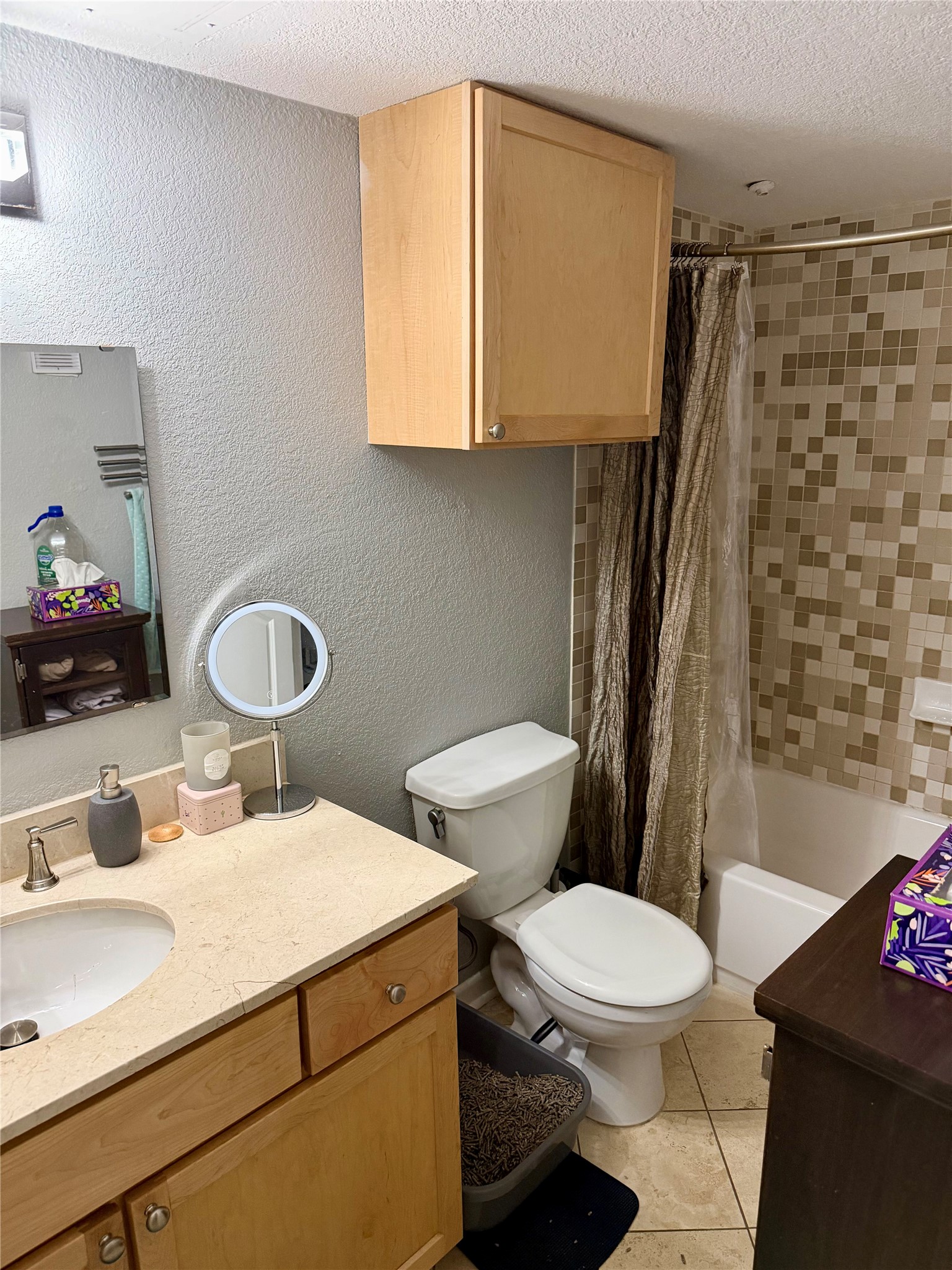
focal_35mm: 24
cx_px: 476
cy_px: 635
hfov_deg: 56.8
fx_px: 880
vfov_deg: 71.6
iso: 400
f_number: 1.78
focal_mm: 6.76
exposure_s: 1/60
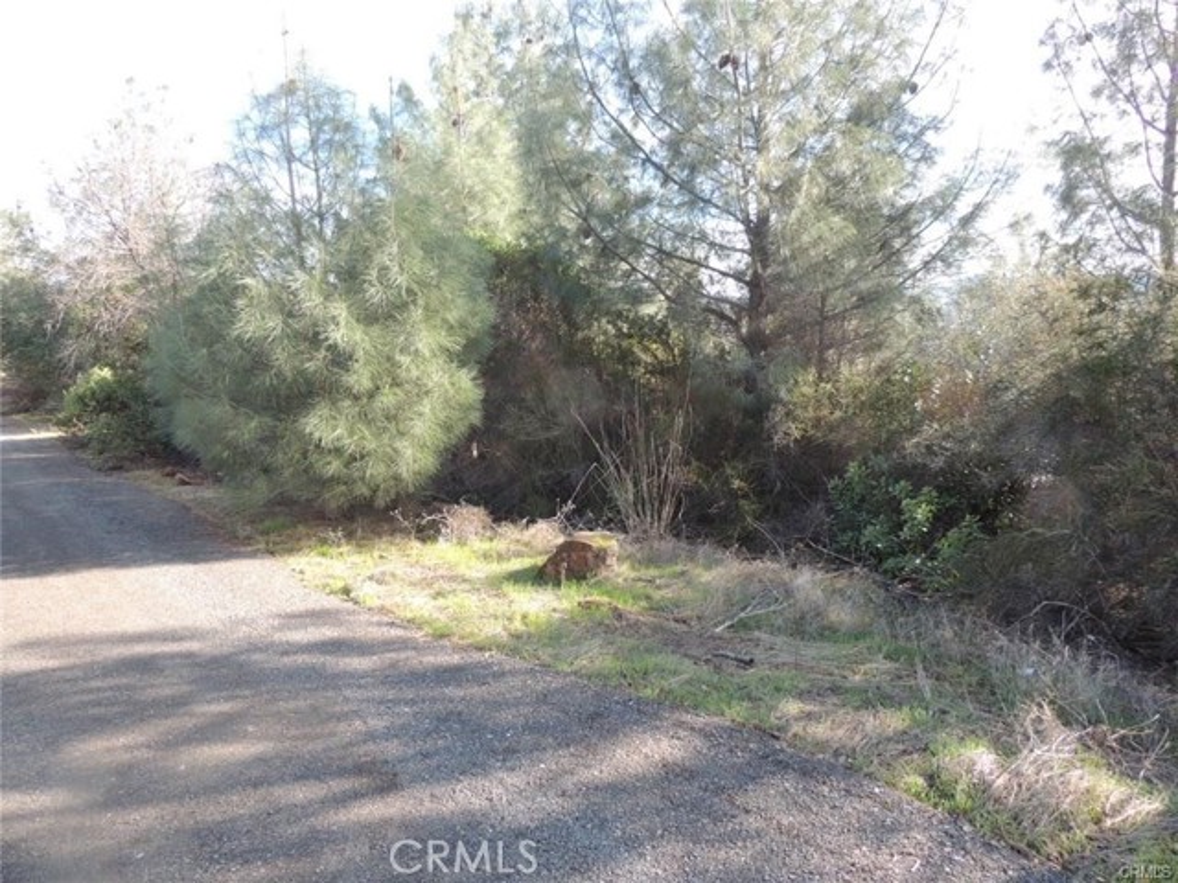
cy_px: 442
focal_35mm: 24
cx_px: 589
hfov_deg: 71.6
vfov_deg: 56.8
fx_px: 817
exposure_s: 1/160
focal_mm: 4.3
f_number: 3
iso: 100
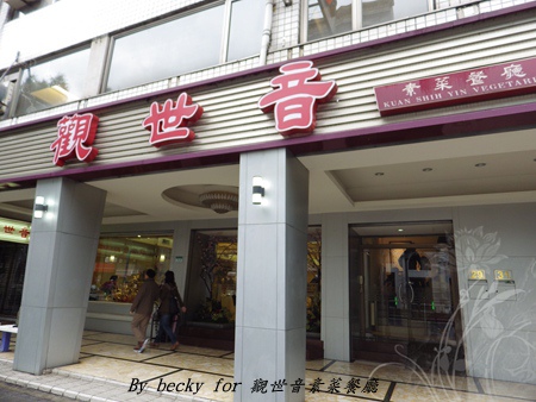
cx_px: 268
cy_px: 201
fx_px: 341
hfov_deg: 76.4
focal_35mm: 22
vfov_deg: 61.1
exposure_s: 1/50
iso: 100
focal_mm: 4
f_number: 3.1
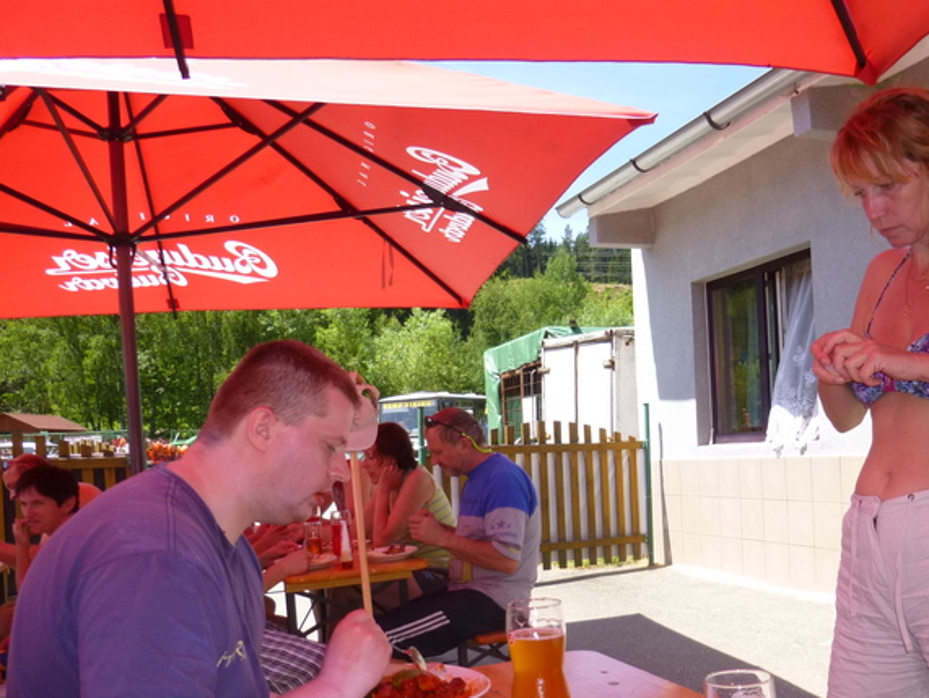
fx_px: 940
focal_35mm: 35
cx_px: 605
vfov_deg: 40.4
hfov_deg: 51.8
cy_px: 449
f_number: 3.1
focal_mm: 4.5
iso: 100
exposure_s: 1/500
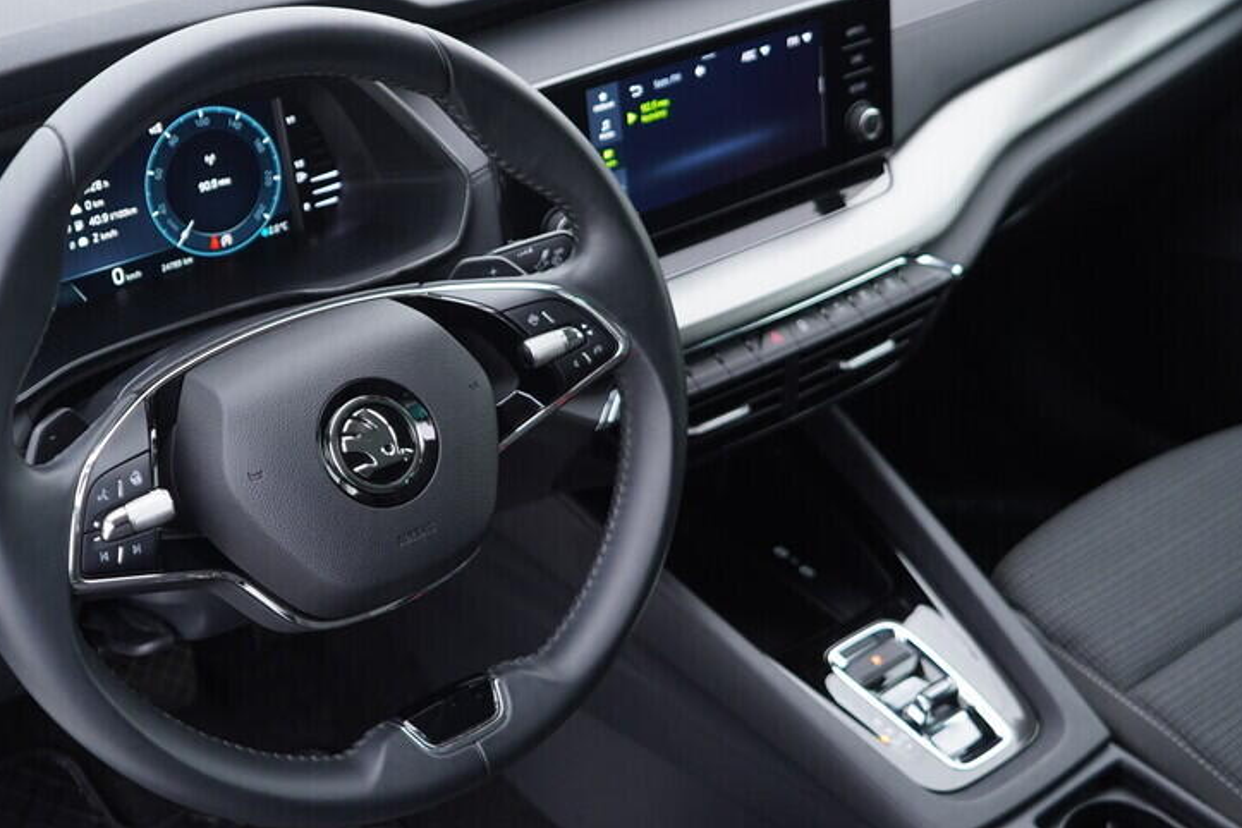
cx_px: 593
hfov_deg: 38.9
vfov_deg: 26.5
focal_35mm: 51
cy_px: 468
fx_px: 1759
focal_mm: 24
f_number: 2.8
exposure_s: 1/40
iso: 250
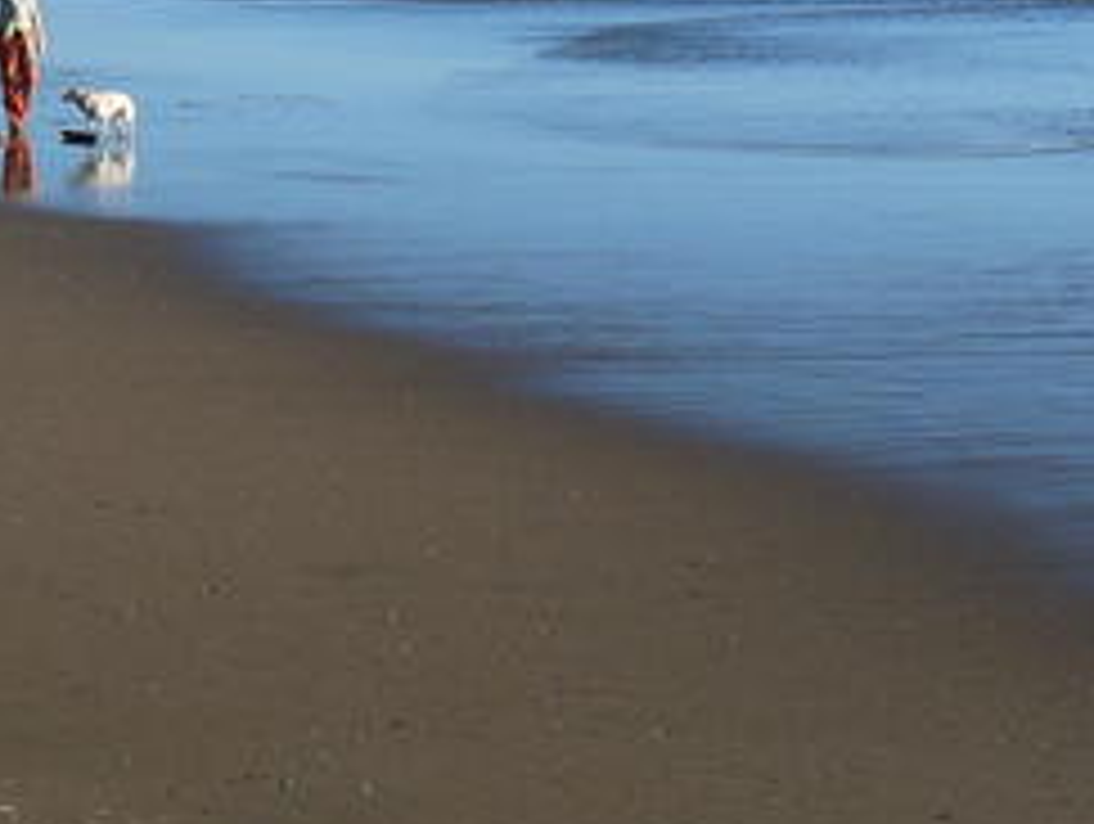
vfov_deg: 15.9
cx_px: -14
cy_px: 95
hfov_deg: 20.6
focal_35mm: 92
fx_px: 2912
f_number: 8
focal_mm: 5.8
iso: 50
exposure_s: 1/125
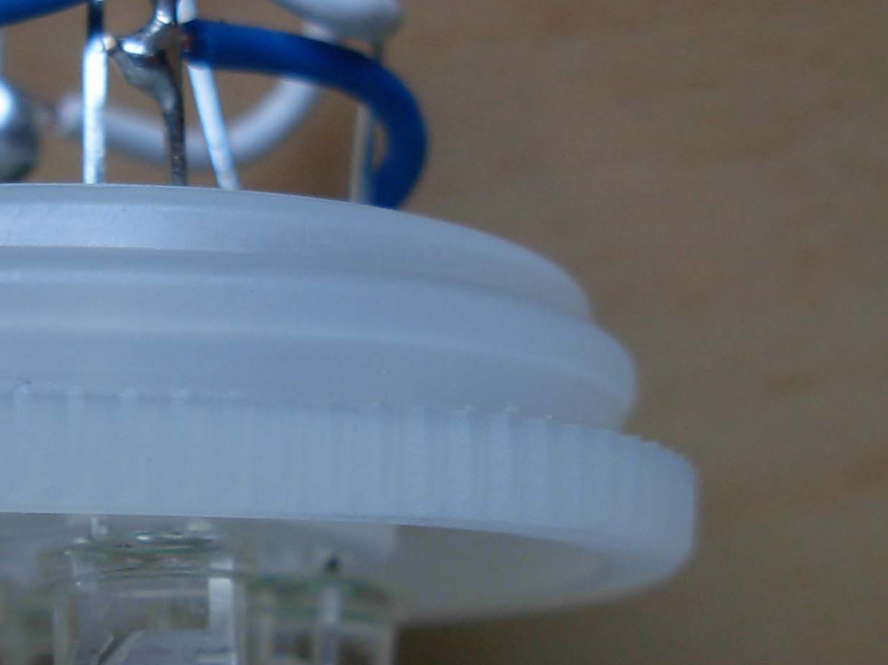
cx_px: 127
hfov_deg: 20.5
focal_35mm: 94
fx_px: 2411
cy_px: 340
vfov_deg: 15.7
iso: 79
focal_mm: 6.3
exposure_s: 1/53.8
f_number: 2.9
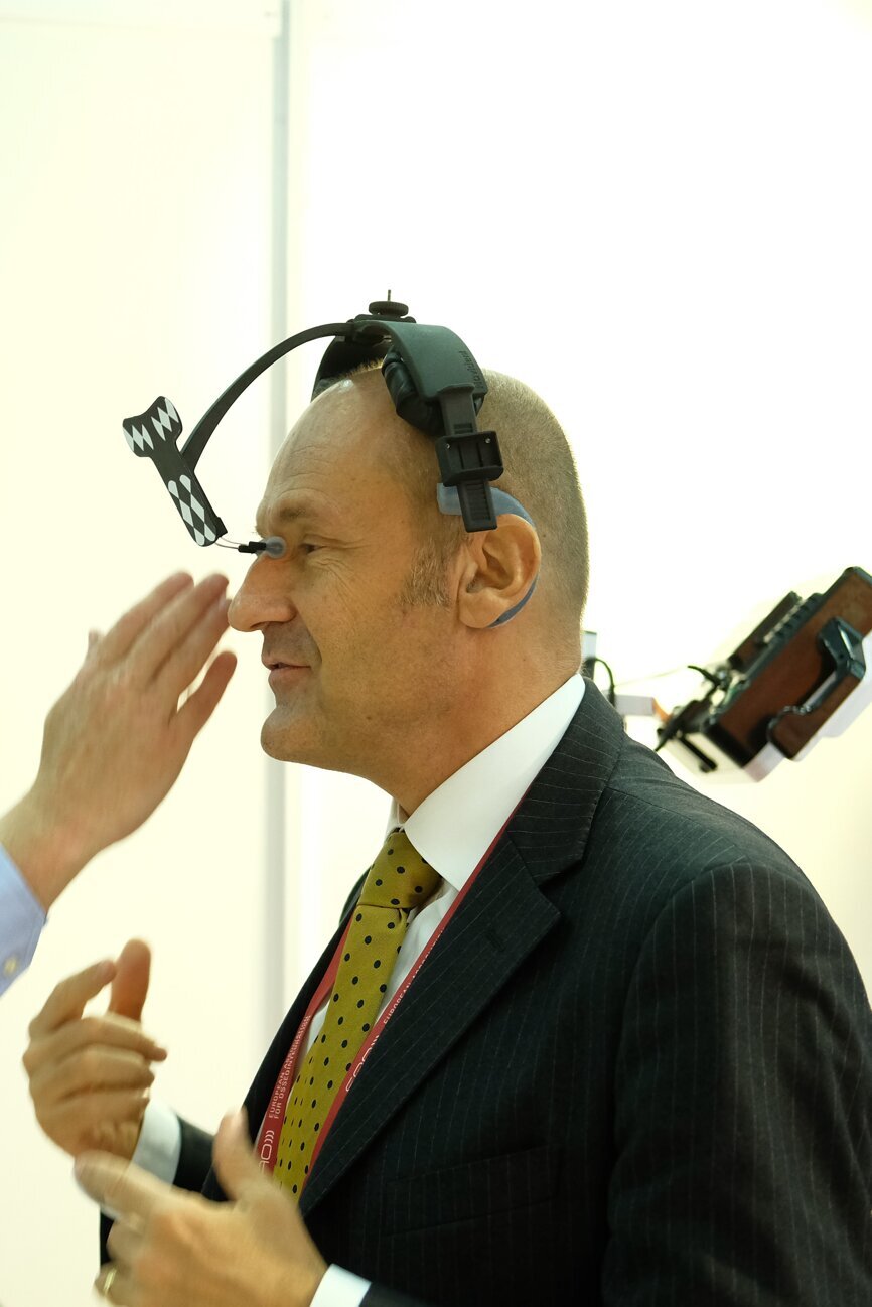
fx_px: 1924
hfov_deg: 25.5
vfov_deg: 37.5
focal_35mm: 53
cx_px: 436
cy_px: 654
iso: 1600
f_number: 2
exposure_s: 1/160
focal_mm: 35
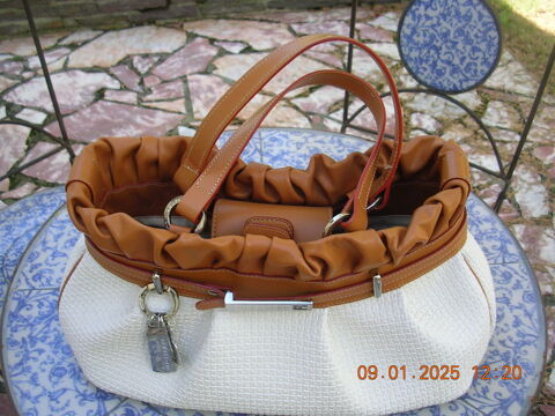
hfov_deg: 49.0
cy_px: 208
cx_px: 278
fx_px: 609
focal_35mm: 38
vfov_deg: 37.7
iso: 50
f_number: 2.8
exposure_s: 1/174
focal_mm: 5.8
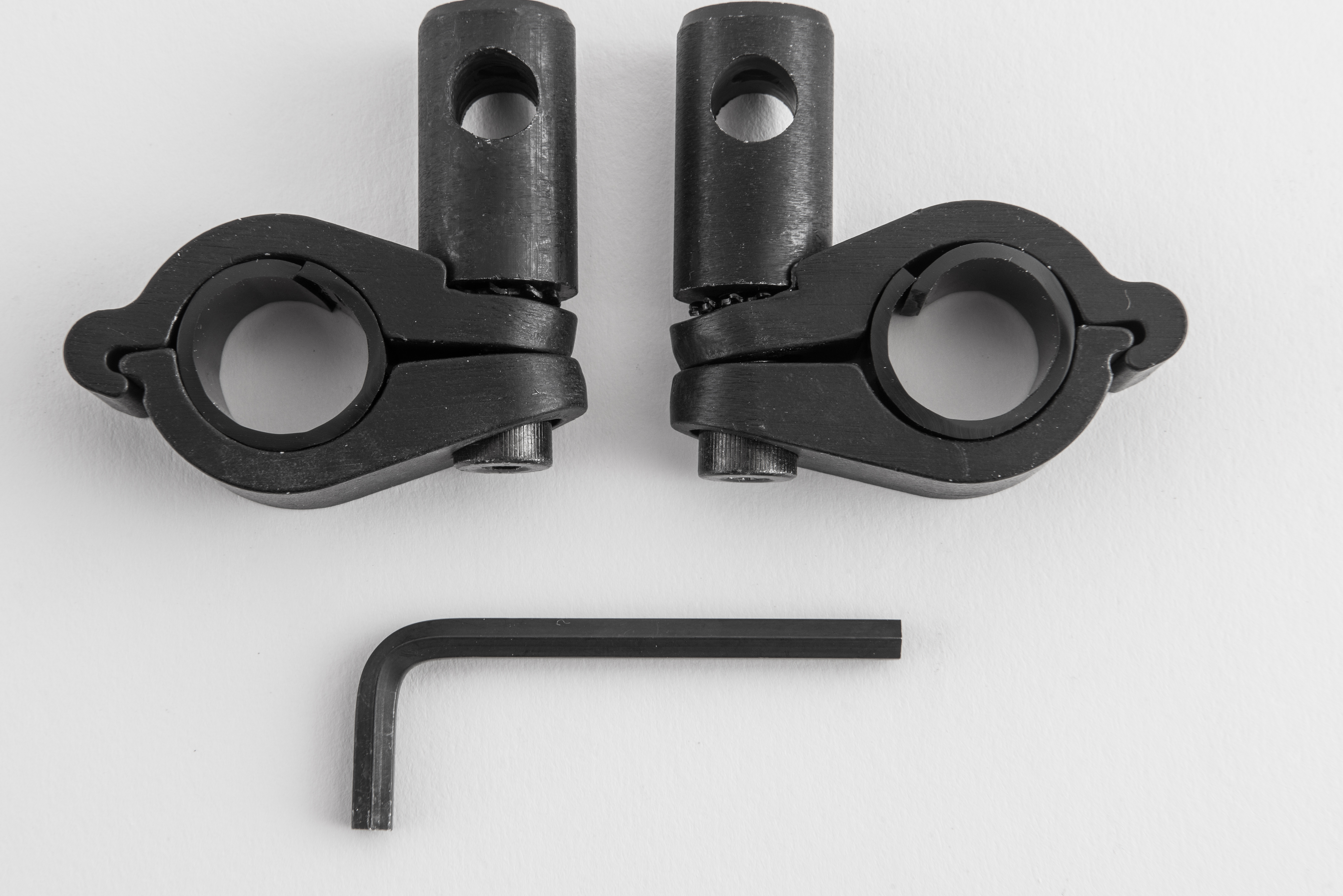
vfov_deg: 18.0
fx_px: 2836
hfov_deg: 26.6
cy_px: 391
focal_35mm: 76
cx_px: 617
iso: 125
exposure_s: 1/160
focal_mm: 66
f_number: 18
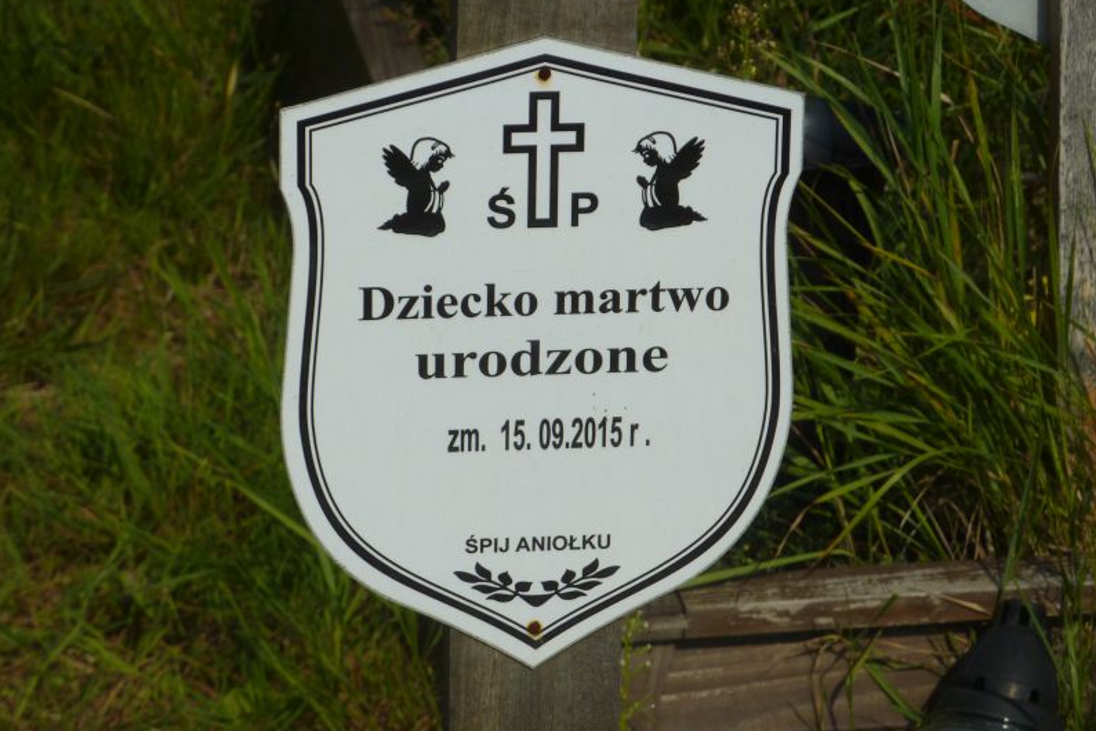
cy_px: 397
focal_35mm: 177
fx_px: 5390
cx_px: 545
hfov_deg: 11.6
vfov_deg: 7.8
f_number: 5.6
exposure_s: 1/1000
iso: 80
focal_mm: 27.8
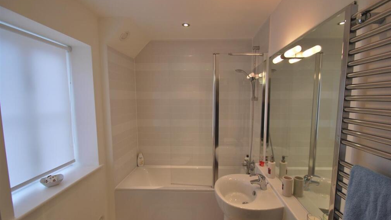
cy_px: 115
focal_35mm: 16
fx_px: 166
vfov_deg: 67.1
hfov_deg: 99.3
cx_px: 198
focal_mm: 10
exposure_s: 1/50
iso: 200
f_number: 3.5
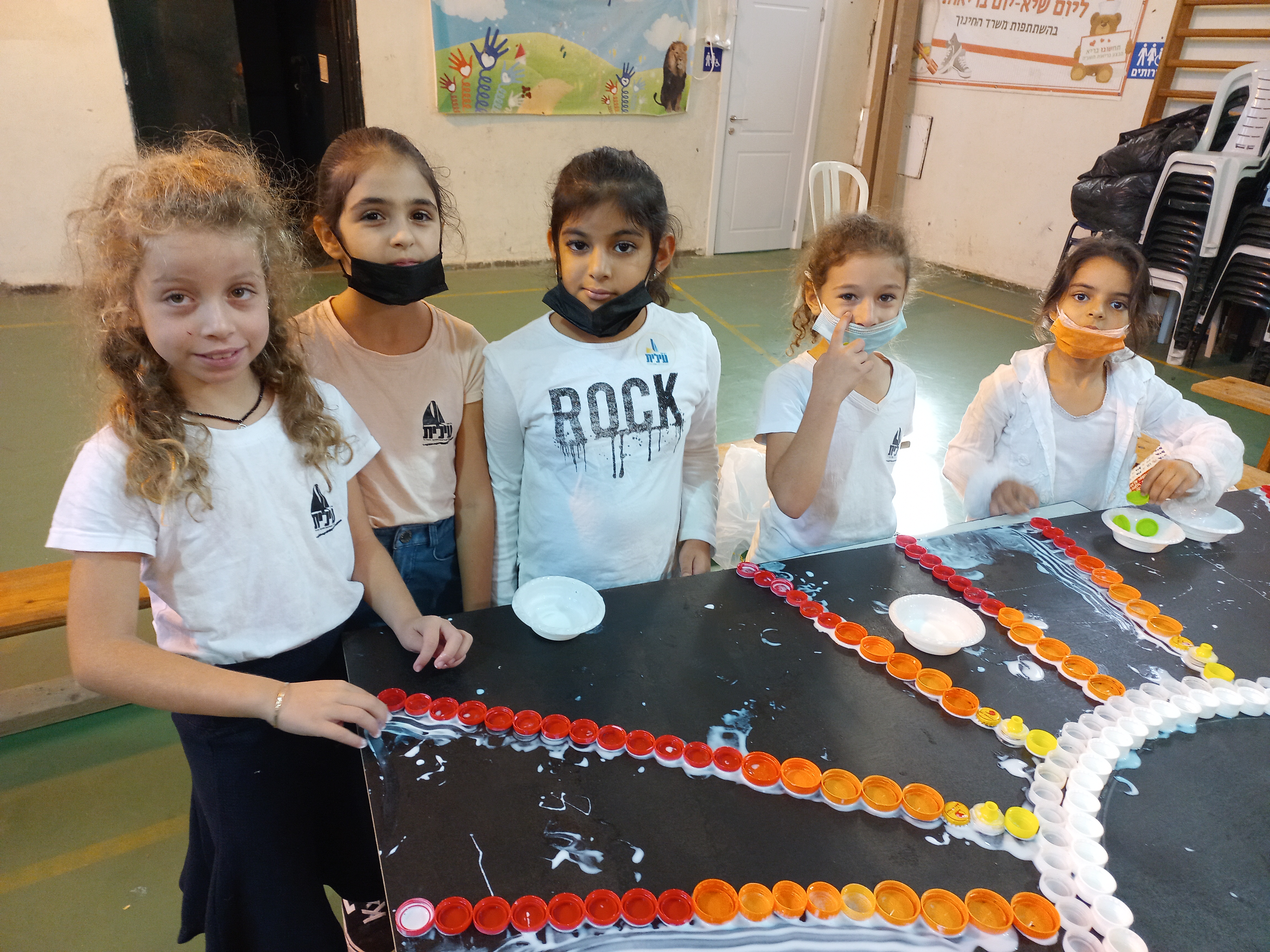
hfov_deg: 69.4
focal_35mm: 25
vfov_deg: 54.9
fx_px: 917
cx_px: 635
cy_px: 476
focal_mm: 4.6
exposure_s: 1/50
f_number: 1.8
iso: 160
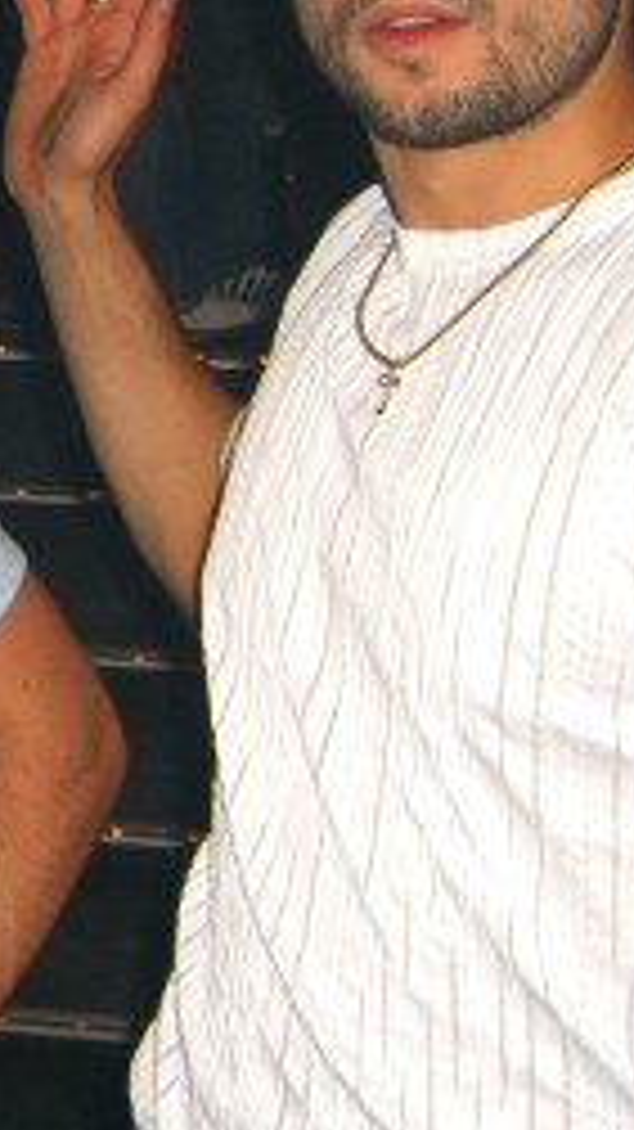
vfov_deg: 21.4
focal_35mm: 99
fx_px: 2962
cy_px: 252
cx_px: -324
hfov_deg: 11.7
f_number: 2.8
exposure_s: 1/60
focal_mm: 7.9
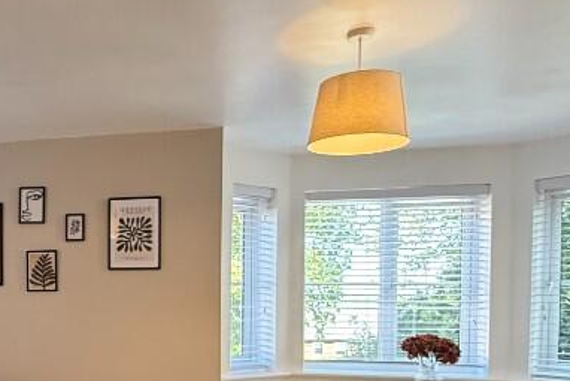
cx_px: 54
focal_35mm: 39
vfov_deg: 33.0
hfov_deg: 44.9
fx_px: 618
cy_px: 320
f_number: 2.2
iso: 500
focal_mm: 2.22
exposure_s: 1/60
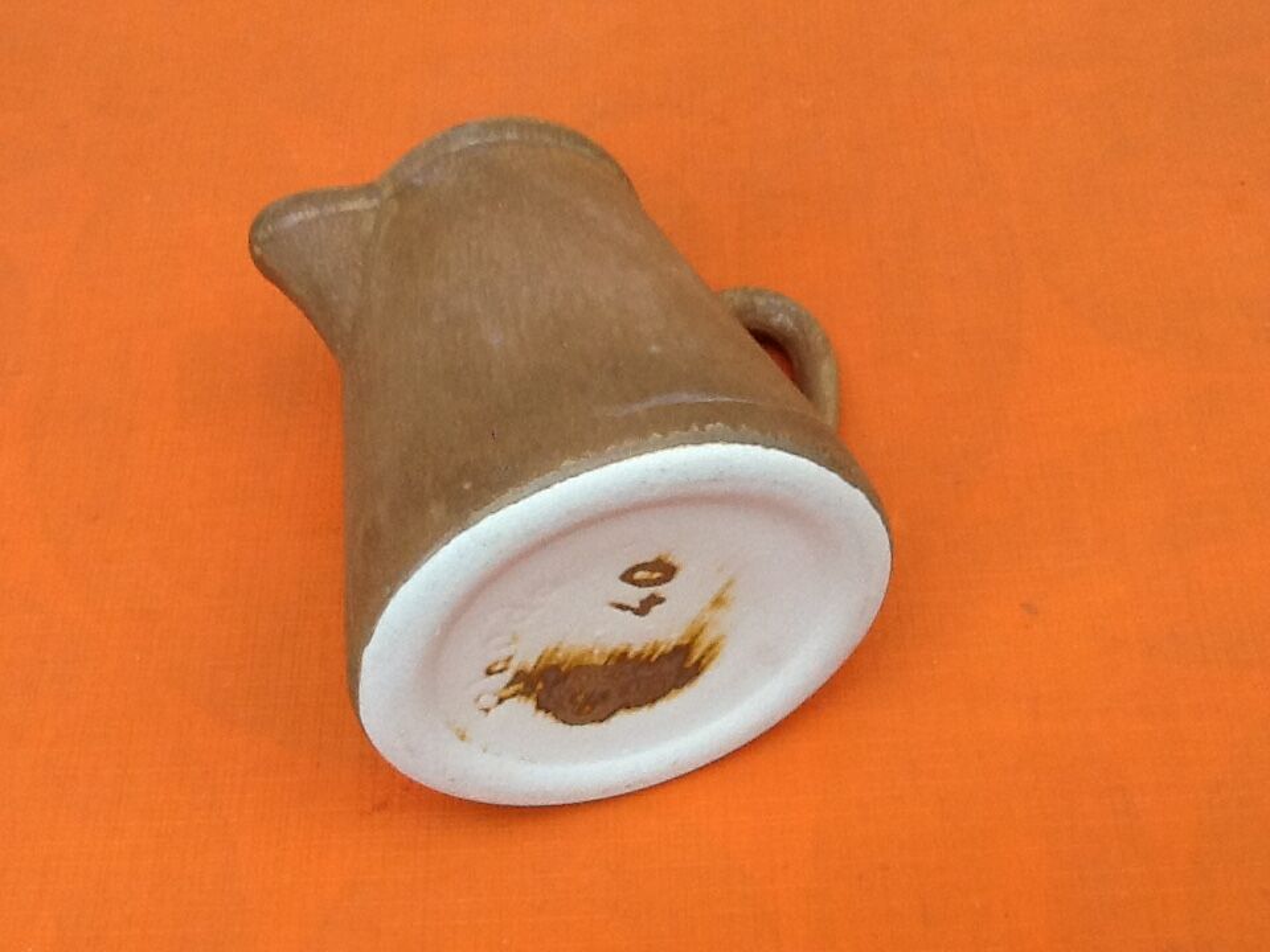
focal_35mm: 44
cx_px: 635
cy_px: 476
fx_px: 1614
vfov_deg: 32.9
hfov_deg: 42.9
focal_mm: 2.03
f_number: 2.4
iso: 64
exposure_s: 1/100
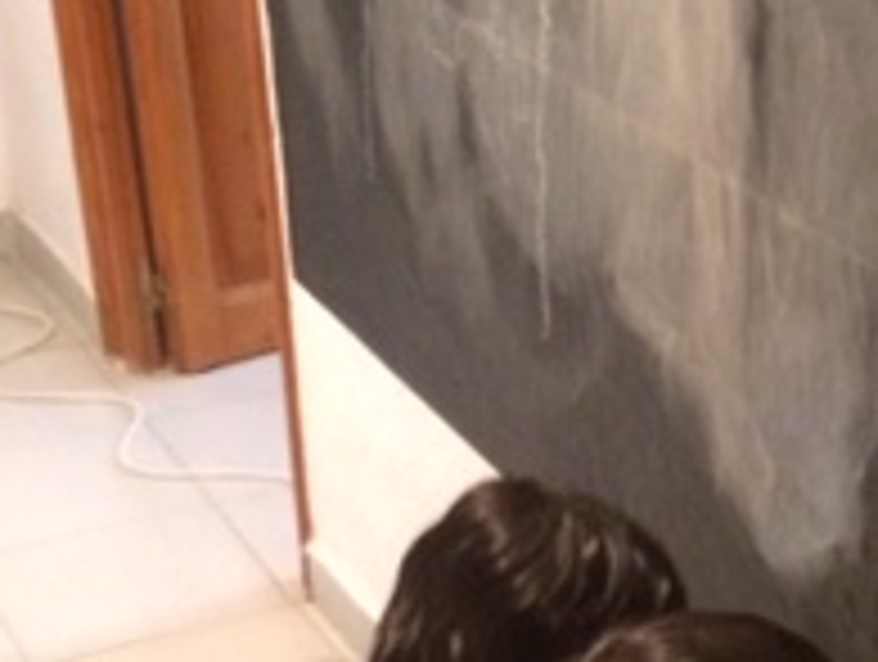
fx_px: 2414
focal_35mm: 95
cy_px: 563
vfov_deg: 15.5
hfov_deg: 19.8
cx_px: 932
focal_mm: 4.15
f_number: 2.2
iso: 640
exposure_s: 1/17
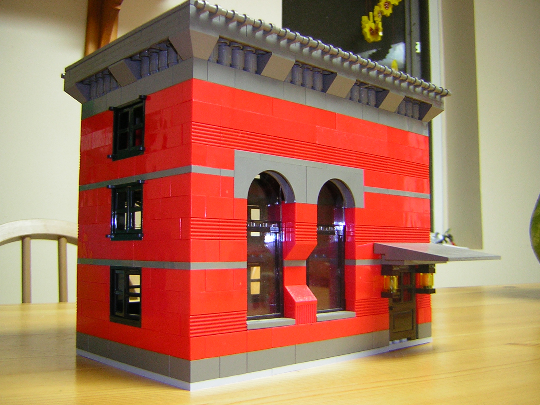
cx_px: 270
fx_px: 562
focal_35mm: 36
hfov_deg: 51.4
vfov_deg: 39.7
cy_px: 202
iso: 68
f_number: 2.6
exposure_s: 1/5.7
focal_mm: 4.7
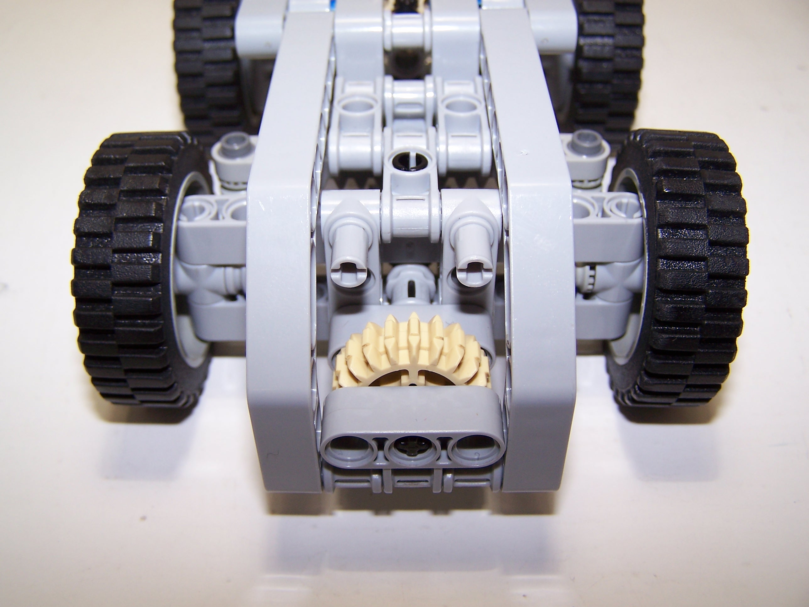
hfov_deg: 49.0
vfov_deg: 37.7
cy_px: 304
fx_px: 888
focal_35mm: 38
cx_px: 404
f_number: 2.8
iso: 80
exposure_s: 1/60
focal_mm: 6.3
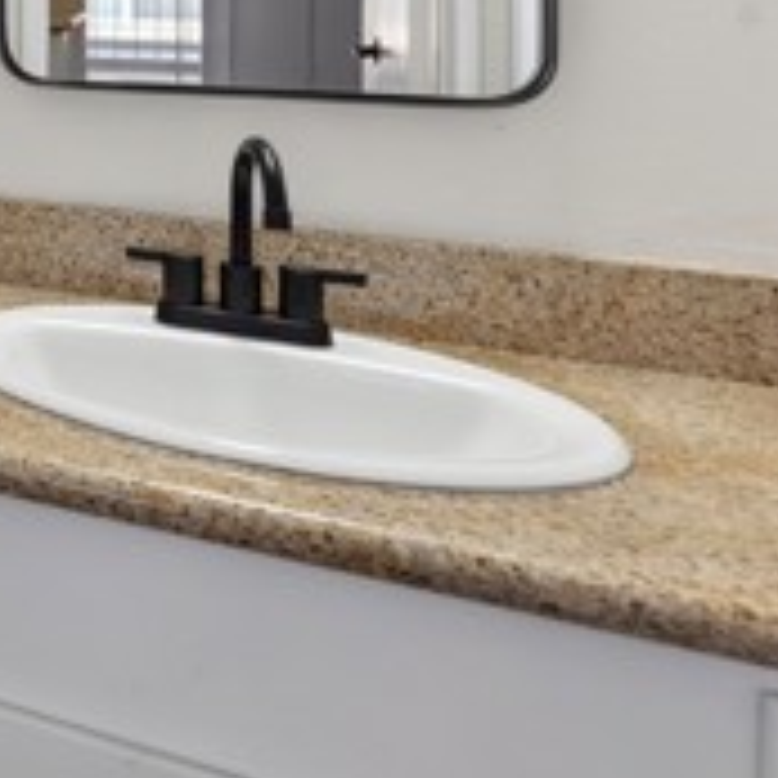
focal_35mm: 44
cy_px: 9
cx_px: -517
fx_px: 1119
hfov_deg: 24.4
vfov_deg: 35.0
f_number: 9
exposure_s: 1/30
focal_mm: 14
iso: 100
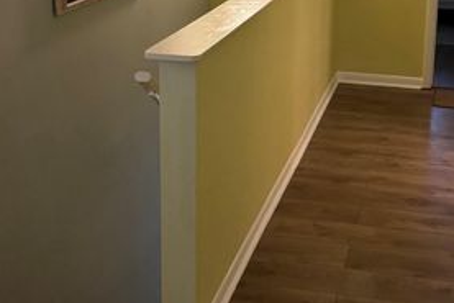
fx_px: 732
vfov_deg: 22.9
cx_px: 302
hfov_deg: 34.2
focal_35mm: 58
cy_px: 38
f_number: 1.6
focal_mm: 5.96
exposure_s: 1/60
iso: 320
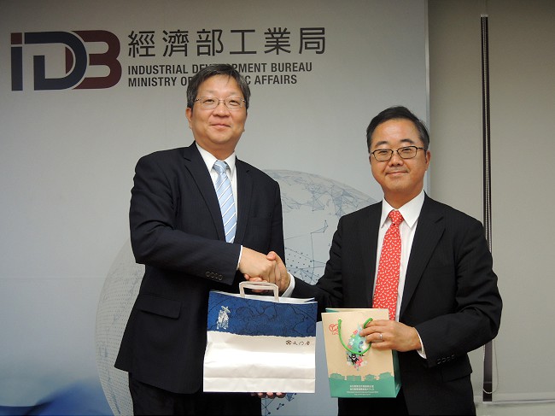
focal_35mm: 50
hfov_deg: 38.2
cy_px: 208
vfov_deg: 29.1
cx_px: 278
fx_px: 801
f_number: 3.7
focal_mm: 9
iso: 400
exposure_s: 1/50
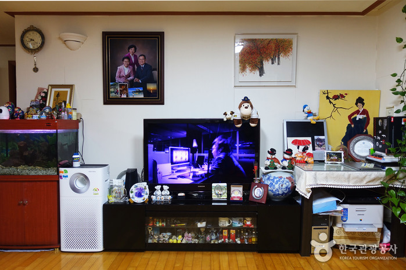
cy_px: 135
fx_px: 271
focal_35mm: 24
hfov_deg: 73.7
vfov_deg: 53.1
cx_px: 203
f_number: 1.8
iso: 160
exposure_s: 1/30
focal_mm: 8.8
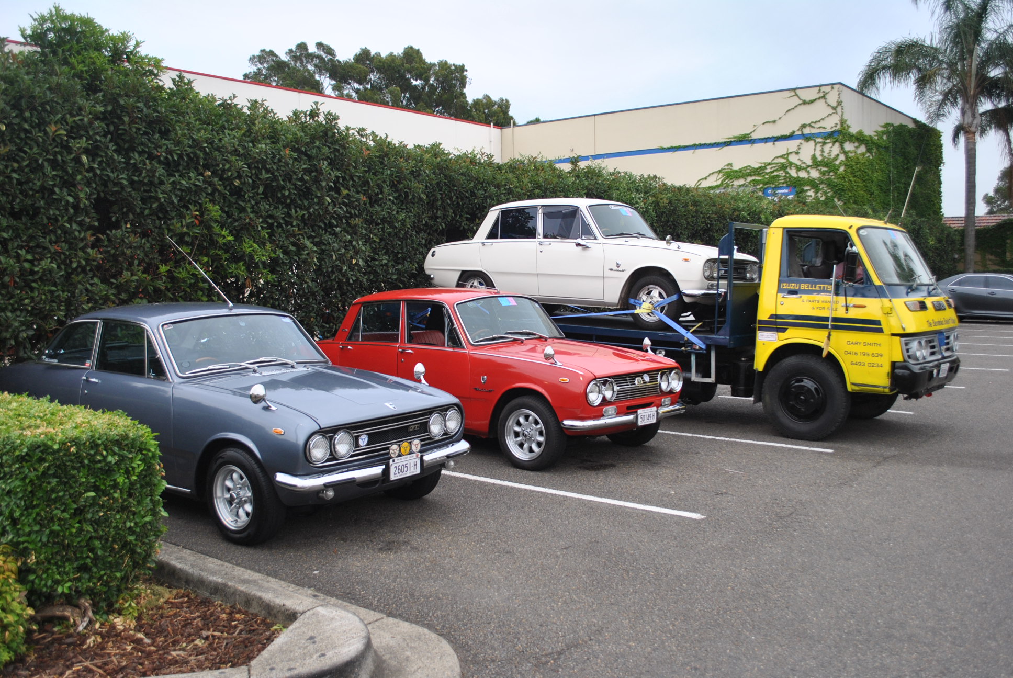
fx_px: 930
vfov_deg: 40.1
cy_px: 339
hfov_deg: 57.2
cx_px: 506
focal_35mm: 33
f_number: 3.8
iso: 200
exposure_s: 1/40
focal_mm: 22
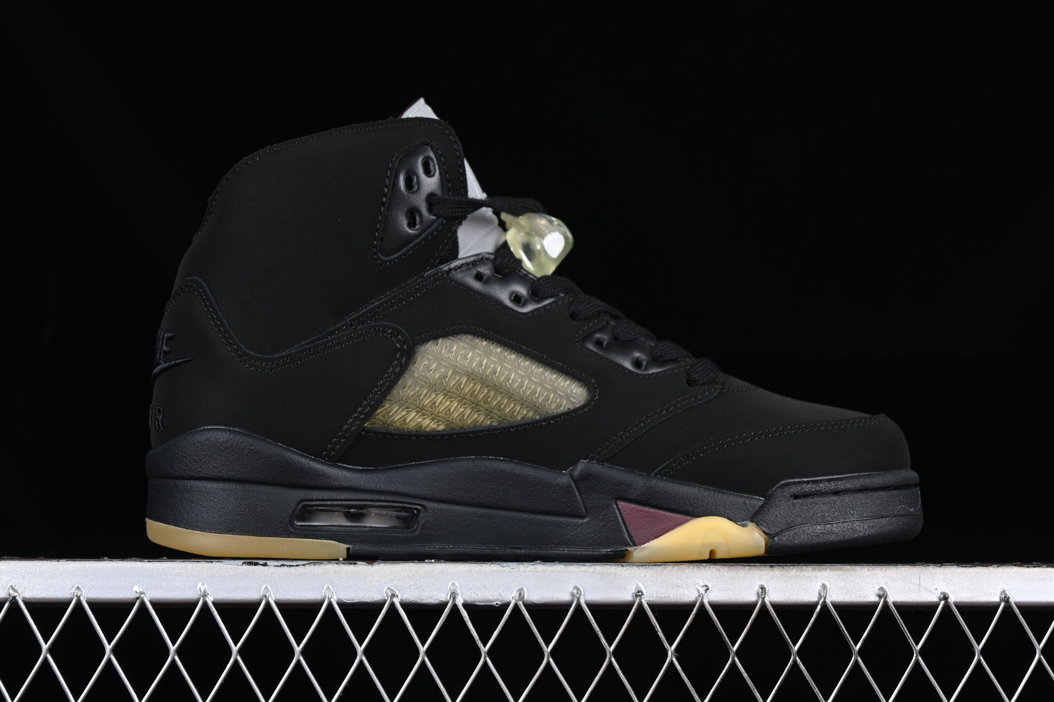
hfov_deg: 27.0
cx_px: 527
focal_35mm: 75
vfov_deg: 18.2
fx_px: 2196
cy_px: 351
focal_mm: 50
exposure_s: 1/60
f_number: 6.3
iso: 160
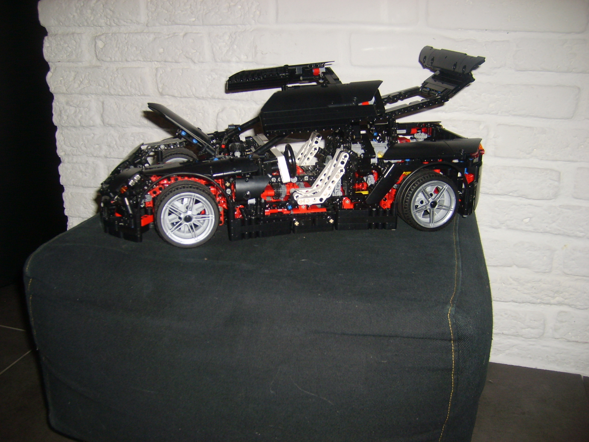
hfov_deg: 52.6
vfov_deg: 40.7
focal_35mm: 35
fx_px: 596
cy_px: 221
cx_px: 294
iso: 100
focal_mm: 5.8
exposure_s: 1/45
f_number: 2.8
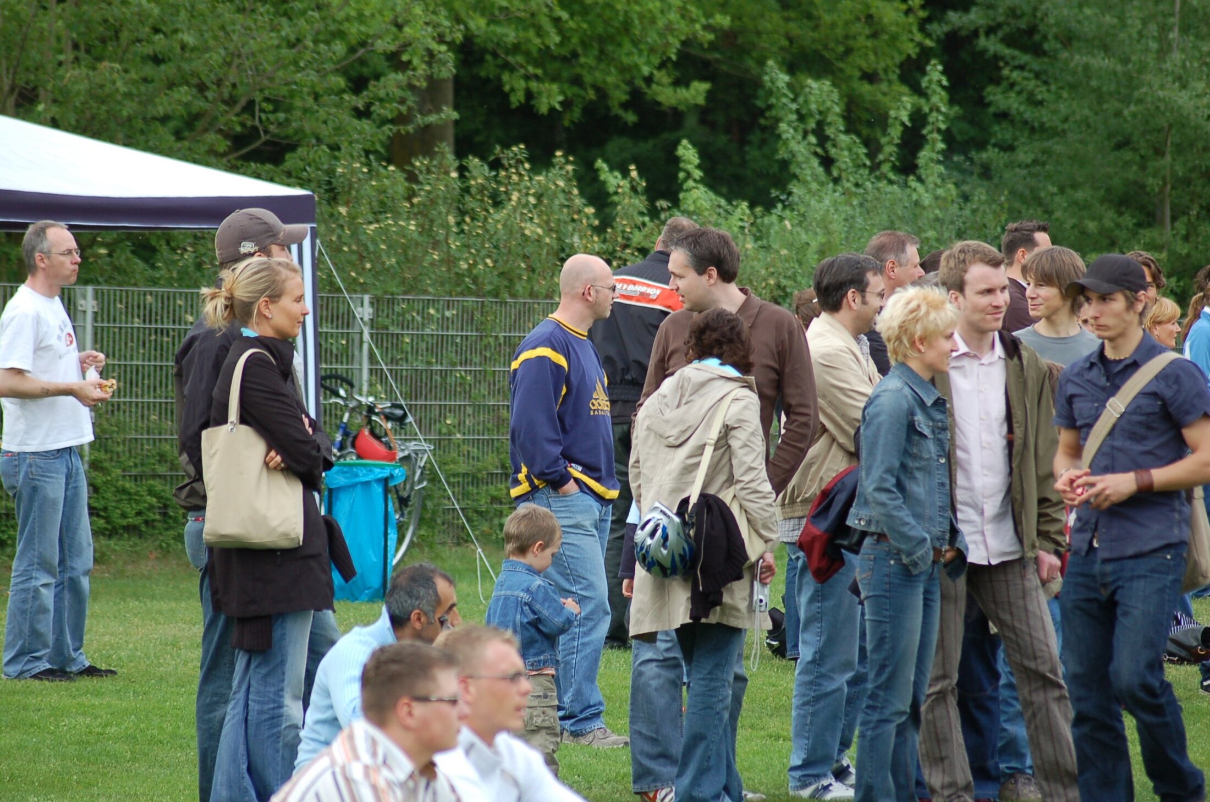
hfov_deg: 9.2
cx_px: 605
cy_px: 401
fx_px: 7548
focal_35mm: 225
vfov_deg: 6.1
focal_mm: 150
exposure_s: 1/640
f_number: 4.5
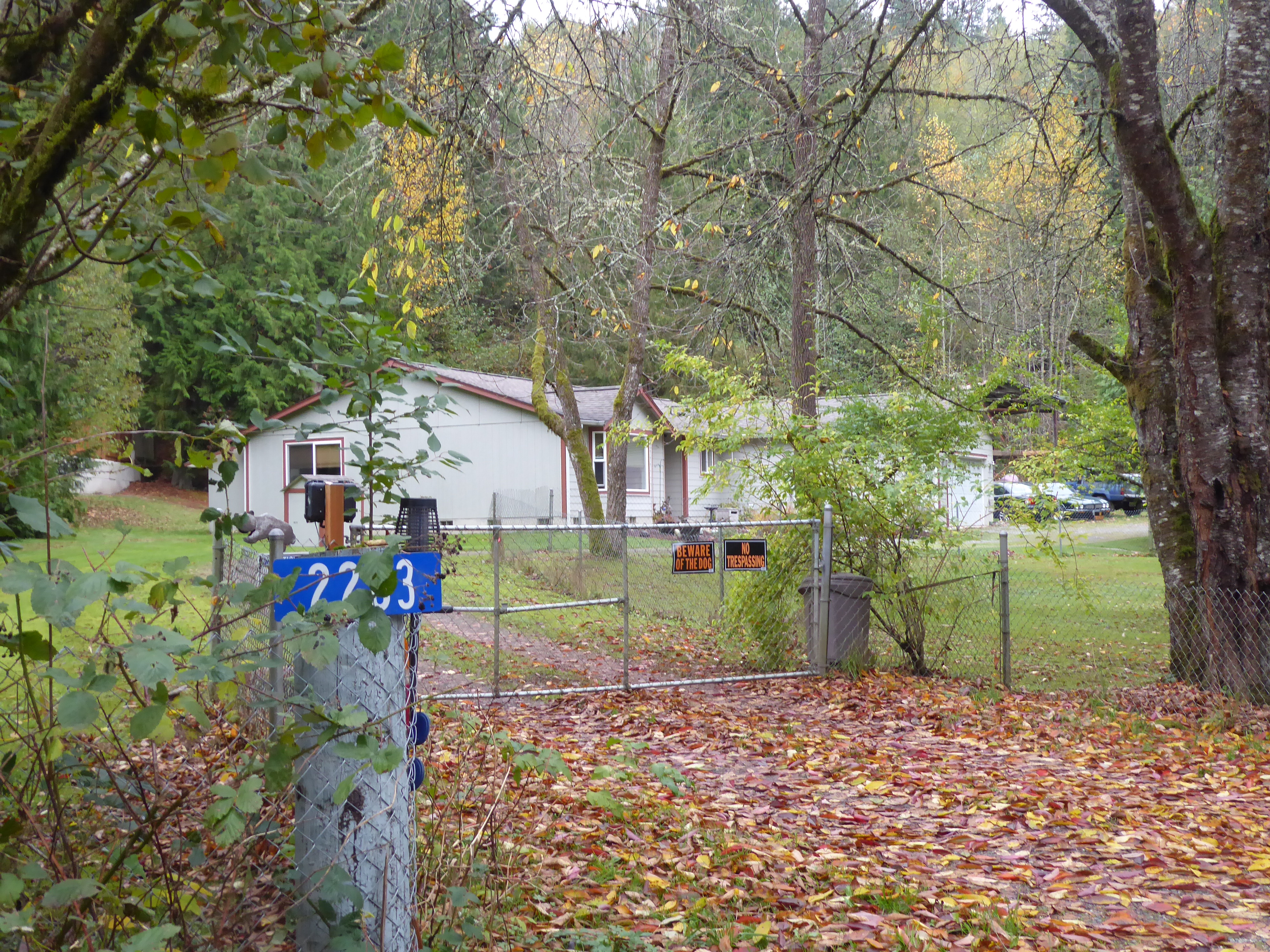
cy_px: 476
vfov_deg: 31.5
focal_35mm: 46
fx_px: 1688
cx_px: 635
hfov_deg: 41.2
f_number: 3.9
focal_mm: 7.8
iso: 320
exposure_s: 1/125
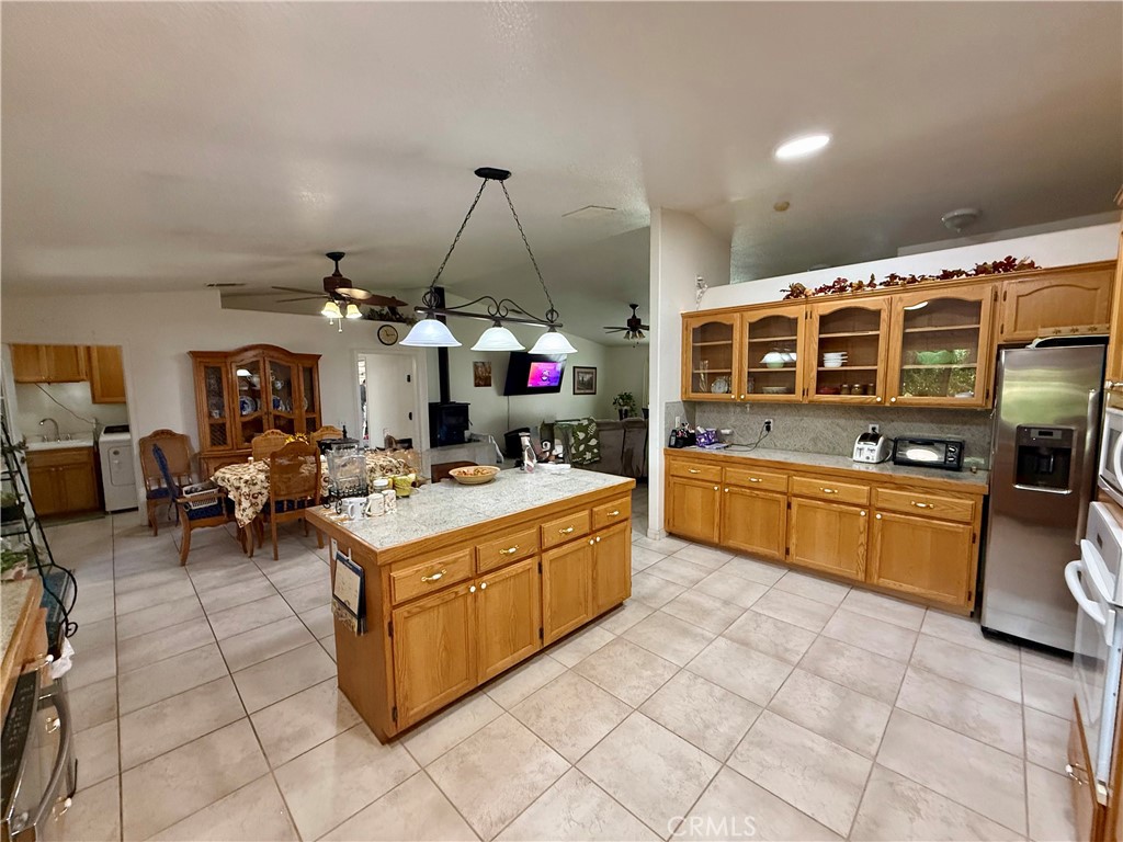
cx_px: 562
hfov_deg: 102.1
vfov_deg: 85.7
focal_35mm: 14
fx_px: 454
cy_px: 421
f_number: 2.2
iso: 500
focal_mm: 2.22
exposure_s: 1/120
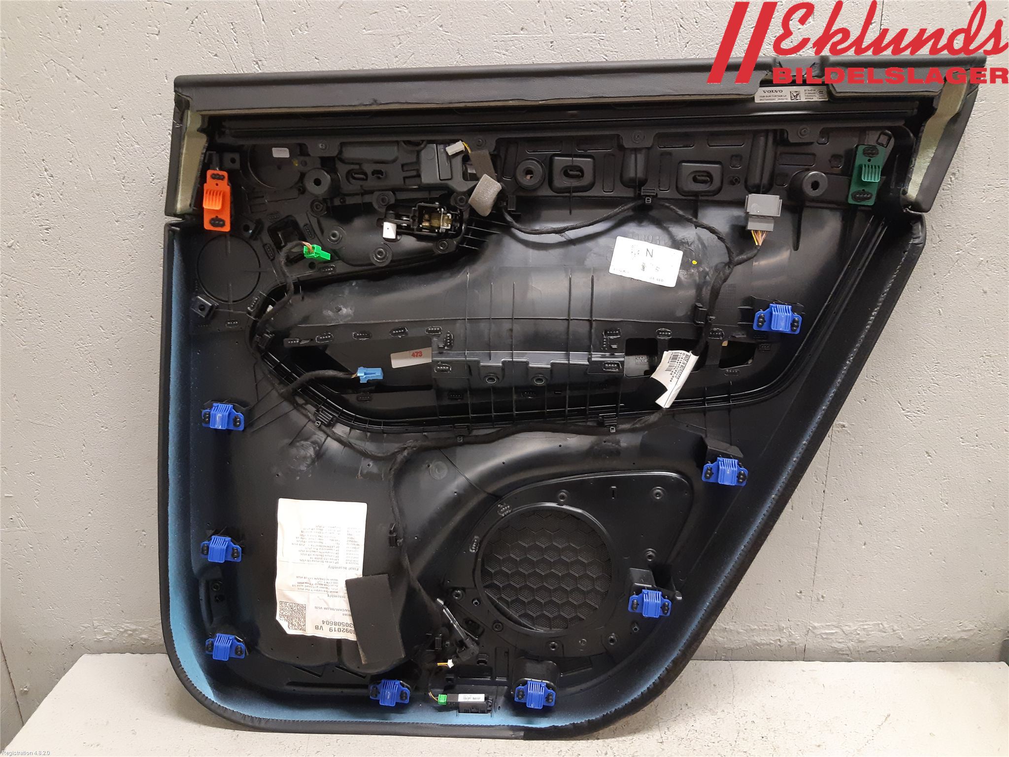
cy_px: 378
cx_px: 504
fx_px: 758
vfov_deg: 53.1
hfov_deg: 67.3
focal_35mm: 26
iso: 250
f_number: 1.7
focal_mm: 3.93
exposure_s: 1/33
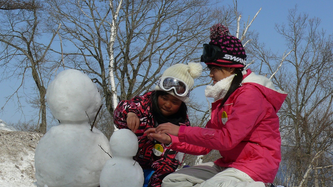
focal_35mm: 104
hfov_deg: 20.6
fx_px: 918
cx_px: 166
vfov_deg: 11.6
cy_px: 104
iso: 100
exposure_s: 1/500
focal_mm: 14.3
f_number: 8
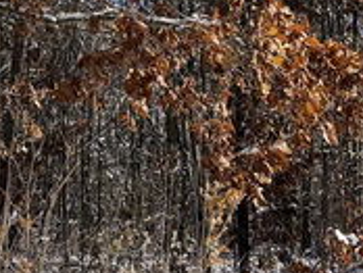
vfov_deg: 10.4
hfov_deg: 13.9
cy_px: -15
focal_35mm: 141
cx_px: 111
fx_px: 1481
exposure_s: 1/3953
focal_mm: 6.76
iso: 100
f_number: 1.78
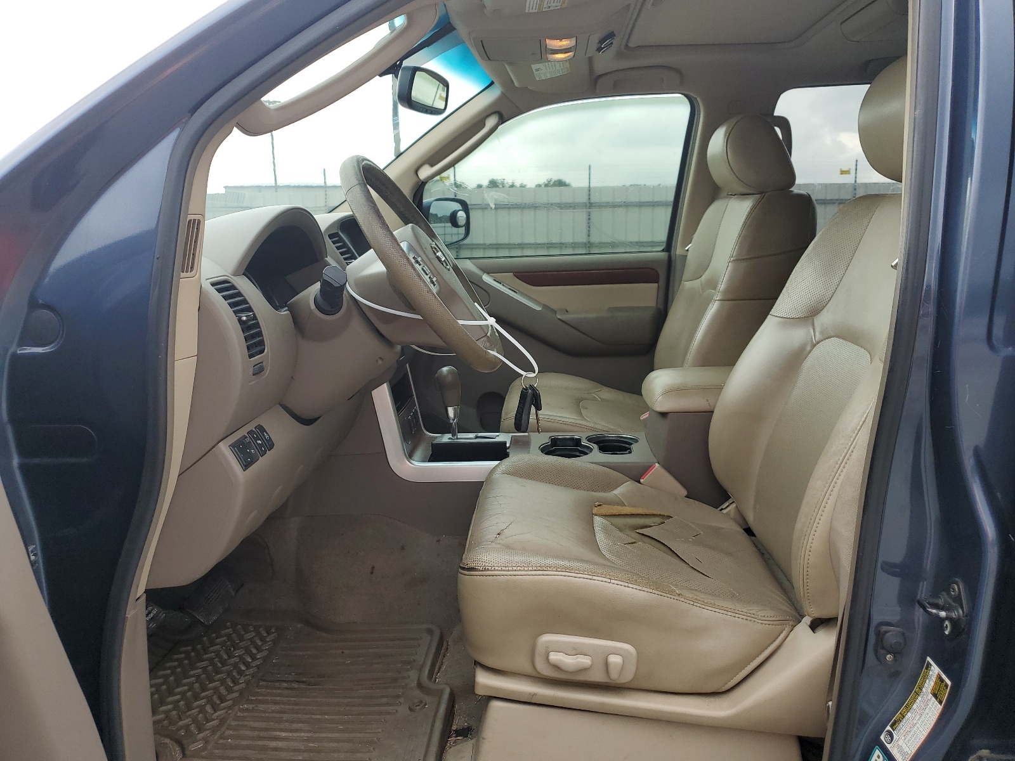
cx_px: 508
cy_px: 380
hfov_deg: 67.3
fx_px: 762
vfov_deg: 53.1
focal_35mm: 26
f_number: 1.5
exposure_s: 1/263
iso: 50
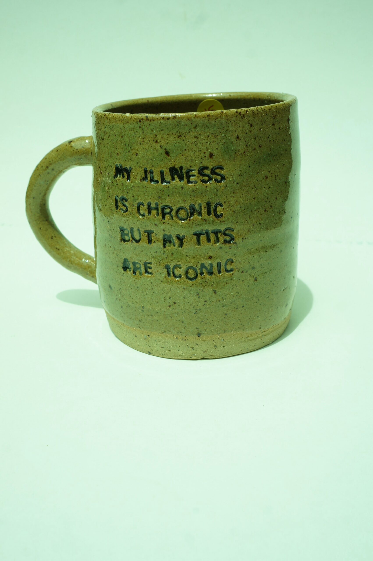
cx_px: 186
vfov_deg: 49.6
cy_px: 280
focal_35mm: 39
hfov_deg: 34.1
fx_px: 607
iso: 100
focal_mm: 26
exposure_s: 1/200
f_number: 10
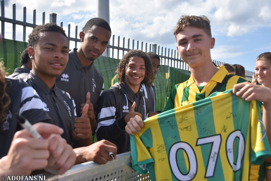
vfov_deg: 34.2
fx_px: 294
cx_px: 136
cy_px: 90
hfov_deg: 49.6
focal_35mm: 39
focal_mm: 26
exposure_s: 1/1250
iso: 200
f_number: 4.5
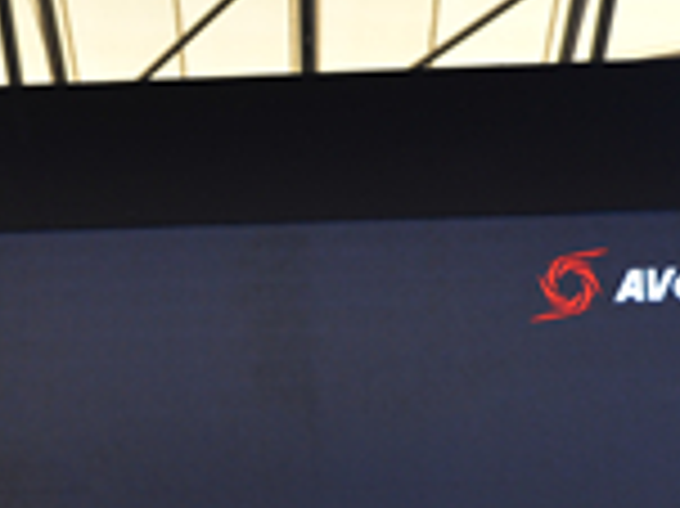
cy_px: 510
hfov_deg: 16.6
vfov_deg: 12.6
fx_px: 2277
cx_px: 0
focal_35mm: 116
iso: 180
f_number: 3.8
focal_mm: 26
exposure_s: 1/125
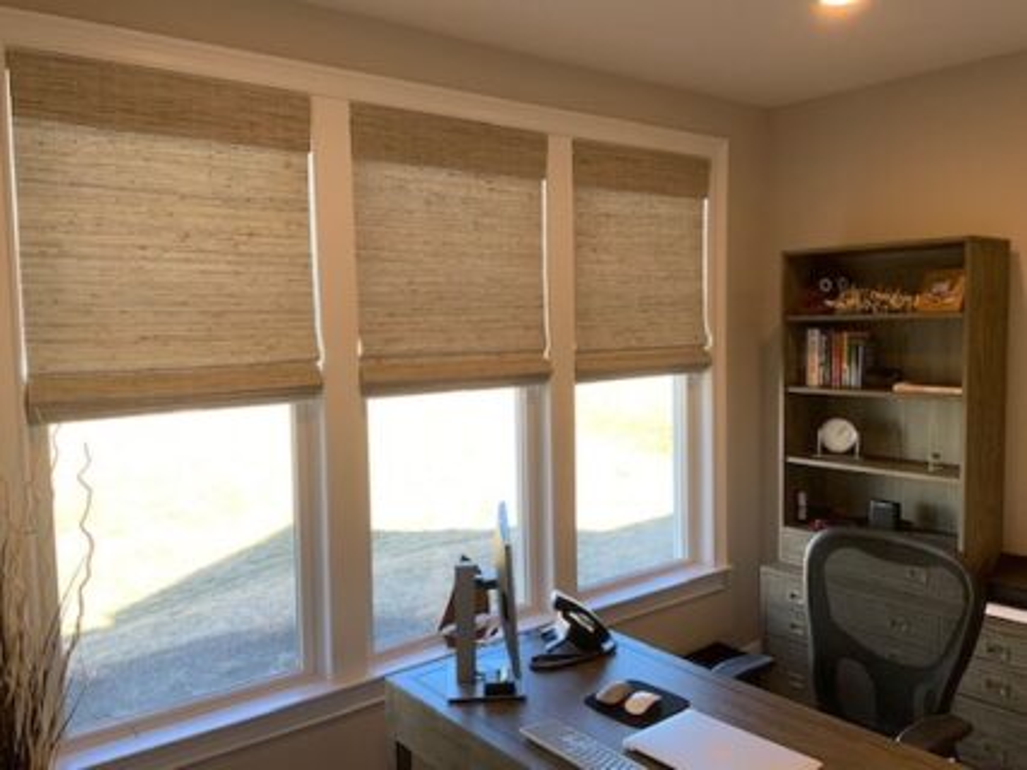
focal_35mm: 29
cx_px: 514
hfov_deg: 61.7
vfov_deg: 48.2
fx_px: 860
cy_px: 385
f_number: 1.8
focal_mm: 3
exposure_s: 1/120
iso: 40
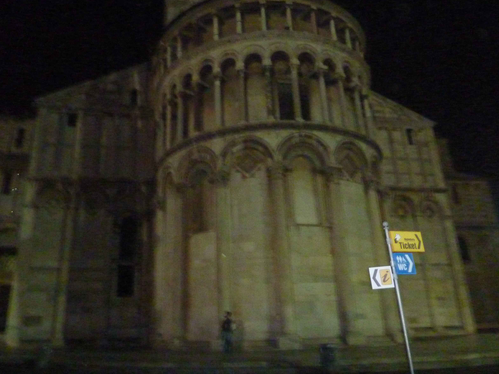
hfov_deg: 61.5
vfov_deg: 48.1
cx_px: 219
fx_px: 418
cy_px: 160
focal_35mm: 29
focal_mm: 4.1
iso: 1000
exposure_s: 1/8
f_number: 3.3
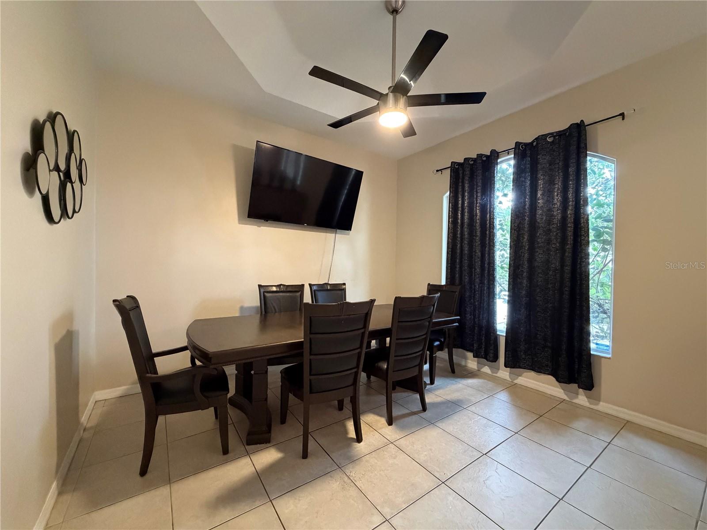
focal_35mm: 14
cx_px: 354
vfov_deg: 85.7
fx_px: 286
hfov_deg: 102.1
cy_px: 265
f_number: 2.2
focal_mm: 2.22
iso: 1000
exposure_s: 1/60
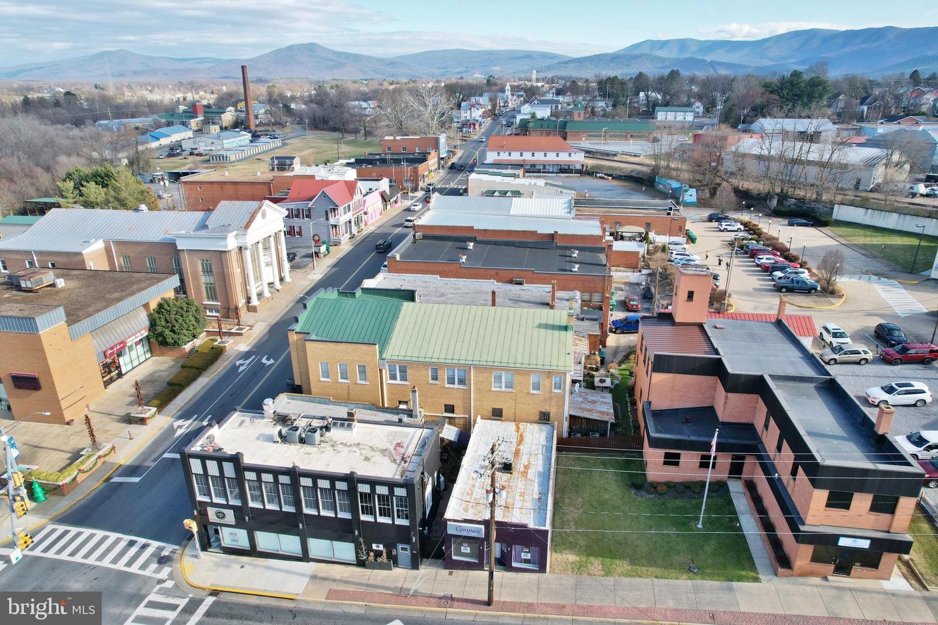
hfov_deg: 78.6
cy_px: 312
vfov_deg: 57.2
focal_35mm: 22
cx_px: 469
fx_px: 573
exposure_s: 1/1250
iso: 200
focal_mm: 8.38
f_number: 2.8
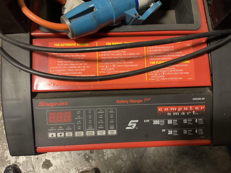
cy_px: 86
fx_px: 194
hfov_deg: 61.7
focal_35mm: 29
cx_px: 116
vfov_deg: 48.2
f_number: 1.8
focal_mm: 3
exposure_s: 1/50
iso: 200
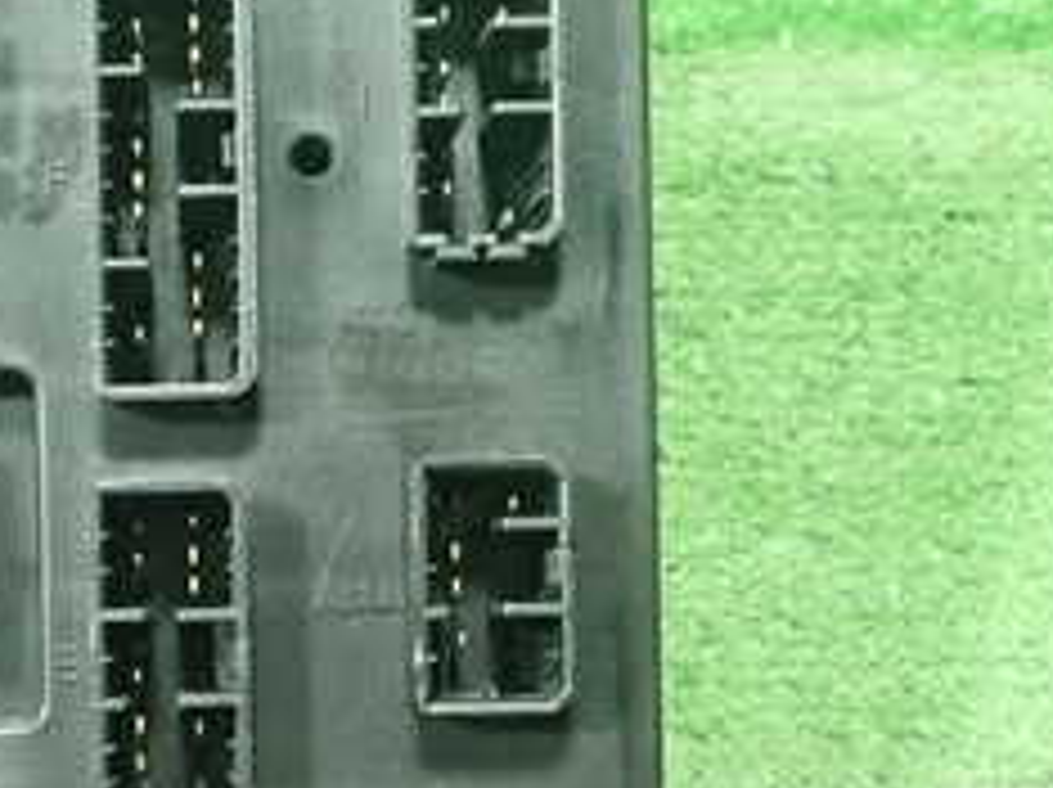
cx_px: 166
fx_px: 2340
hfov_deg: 24.8
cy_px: 594
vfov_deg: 19.0
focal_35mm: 77
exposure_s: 1/60
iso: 800
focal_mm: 5.5
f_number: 2.3
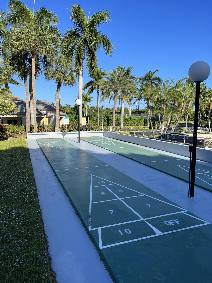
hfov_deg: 53.1
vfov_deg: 67.3
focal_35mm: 26
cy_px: 142
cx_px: 106
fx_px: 212
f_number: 1.5
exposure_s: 1/3257
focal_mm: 5.7
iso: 50
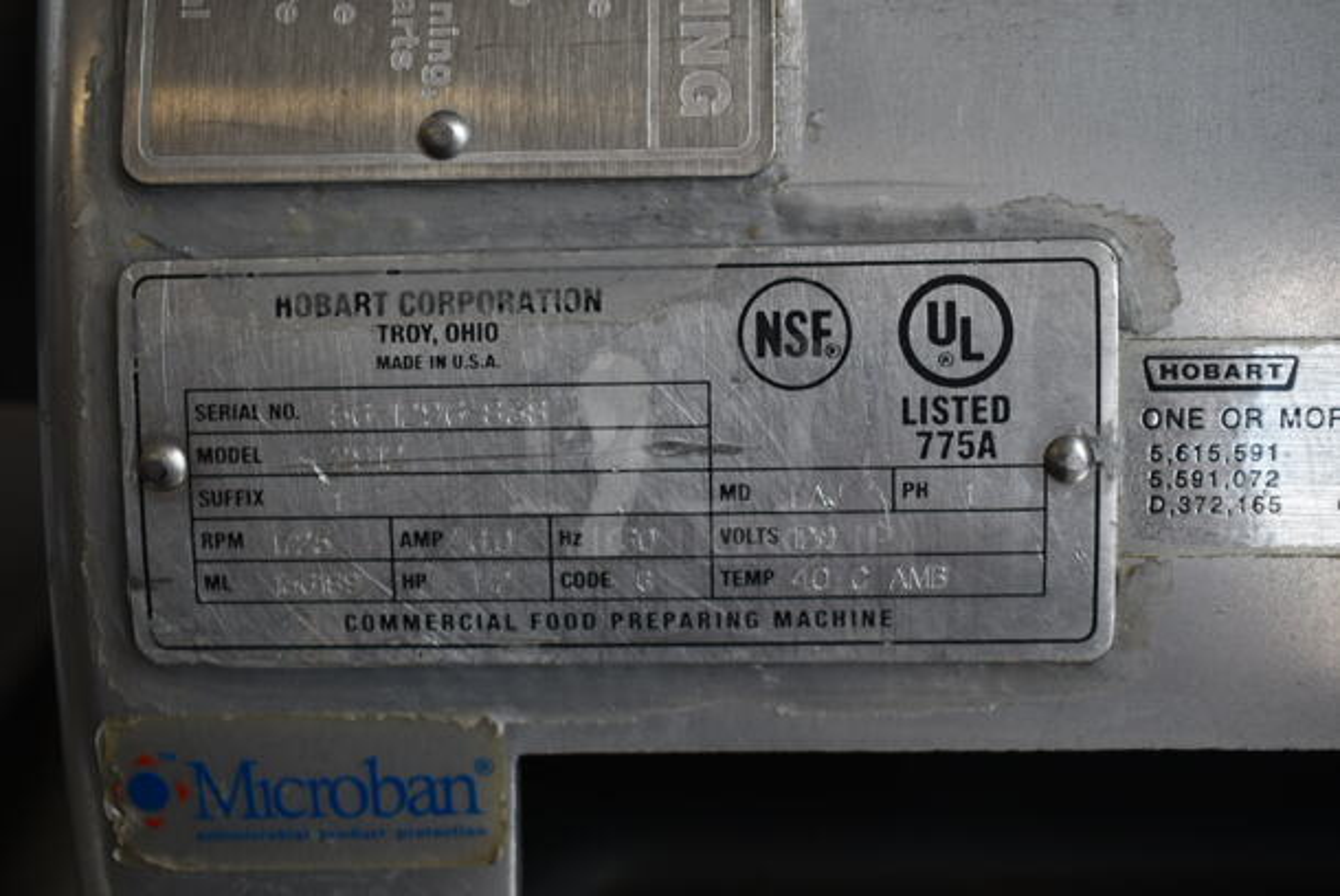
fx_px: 1677
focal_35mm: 45
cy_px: 448
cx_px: 670
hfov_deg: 43.6
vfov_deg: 29.9
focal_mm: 30
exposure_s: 1/80
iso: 100
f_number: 4.2
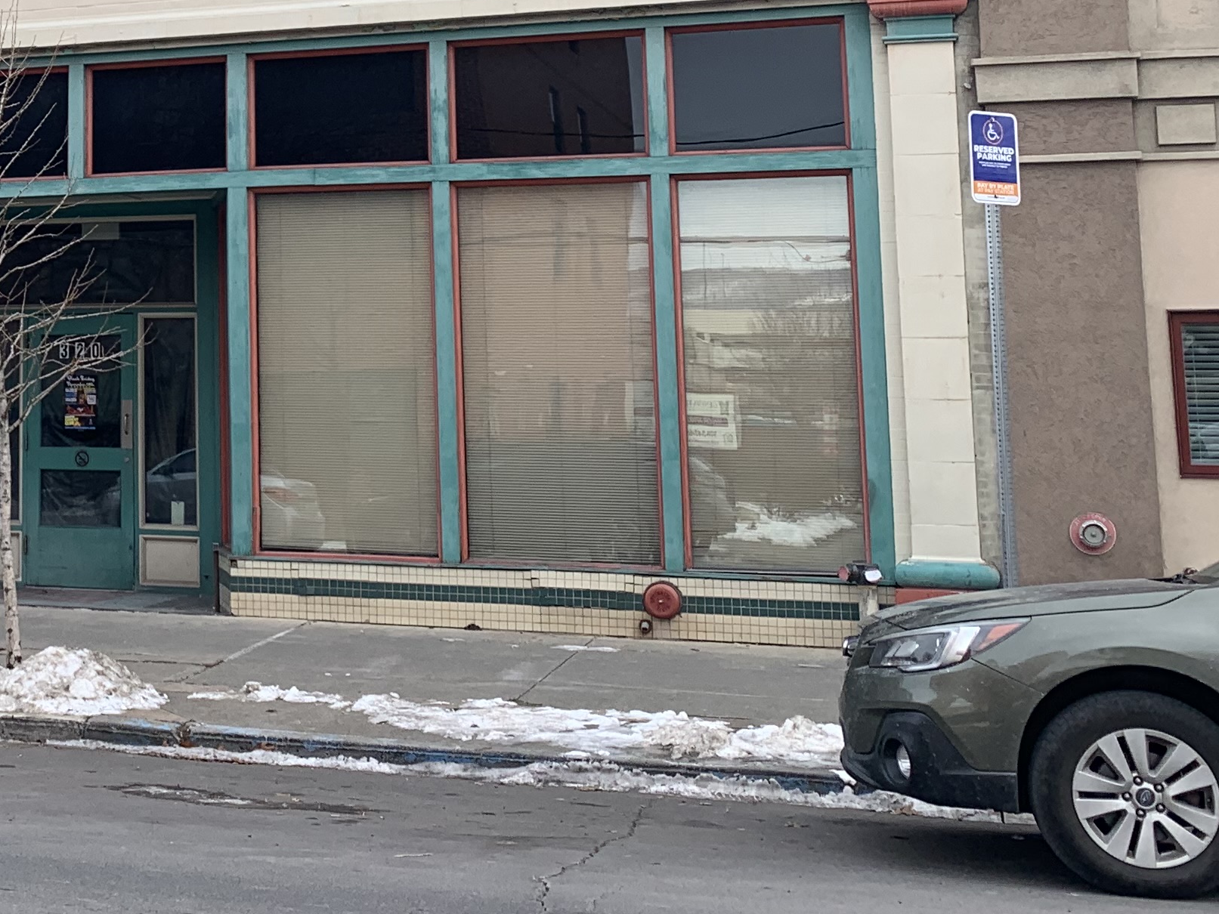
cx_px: -37
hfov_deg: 27.8
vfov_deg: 22.1
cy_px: 98
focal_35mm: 65
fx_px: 2289
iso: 25
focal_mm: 4.25
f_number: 1.8
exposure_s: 1/647
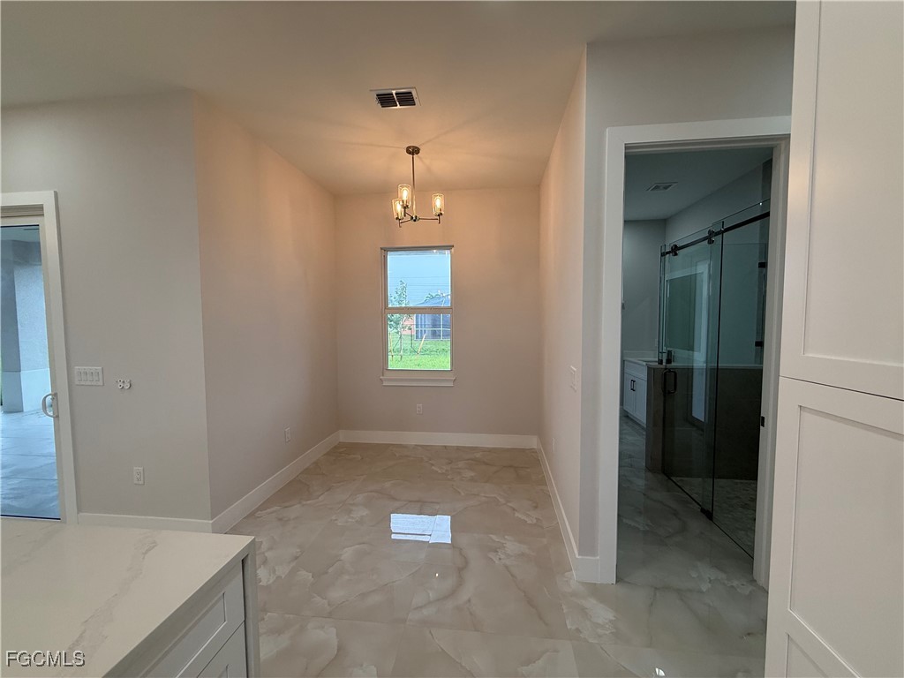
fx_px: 366
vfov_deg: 85.7
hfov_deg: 102.1
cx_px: 452
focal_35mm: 14
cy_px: 339
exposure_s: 1/120
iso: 100
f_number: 2.2
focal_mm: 2.22
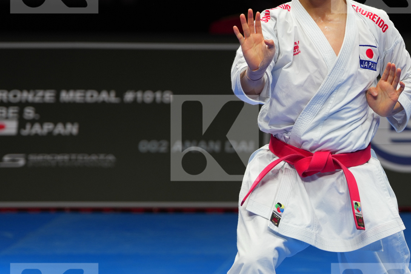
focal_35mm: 328
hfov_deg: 6.3
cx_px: 375
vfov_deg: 4.2
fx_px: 3744
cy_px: 138
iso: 200
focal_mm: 139
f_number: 2.8
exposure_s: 1/500
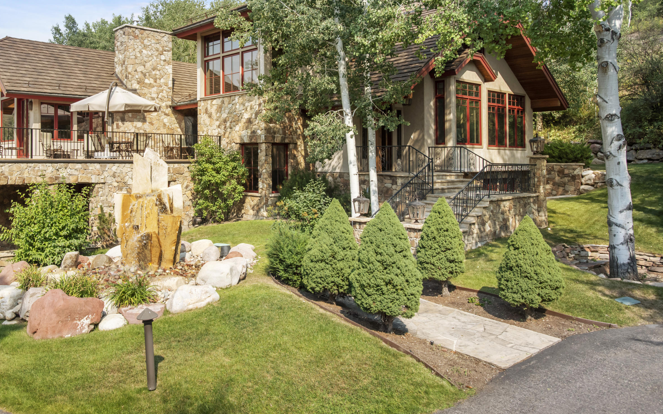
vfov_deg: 40.2
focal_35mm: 31
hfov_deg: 60.6
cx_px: 255
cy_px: 144
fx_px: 560
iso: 400
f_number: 7.1
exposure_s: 1/1000
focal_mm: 24
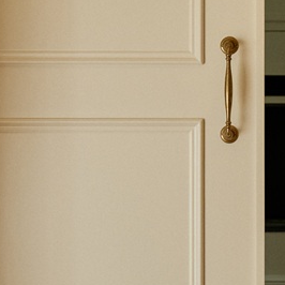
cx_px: 297
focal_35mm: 192
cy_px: 14
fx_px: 1788
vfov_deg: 9.1
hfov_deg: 9.0
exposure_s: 1/1000
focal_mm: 50
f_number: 3.5
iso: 640
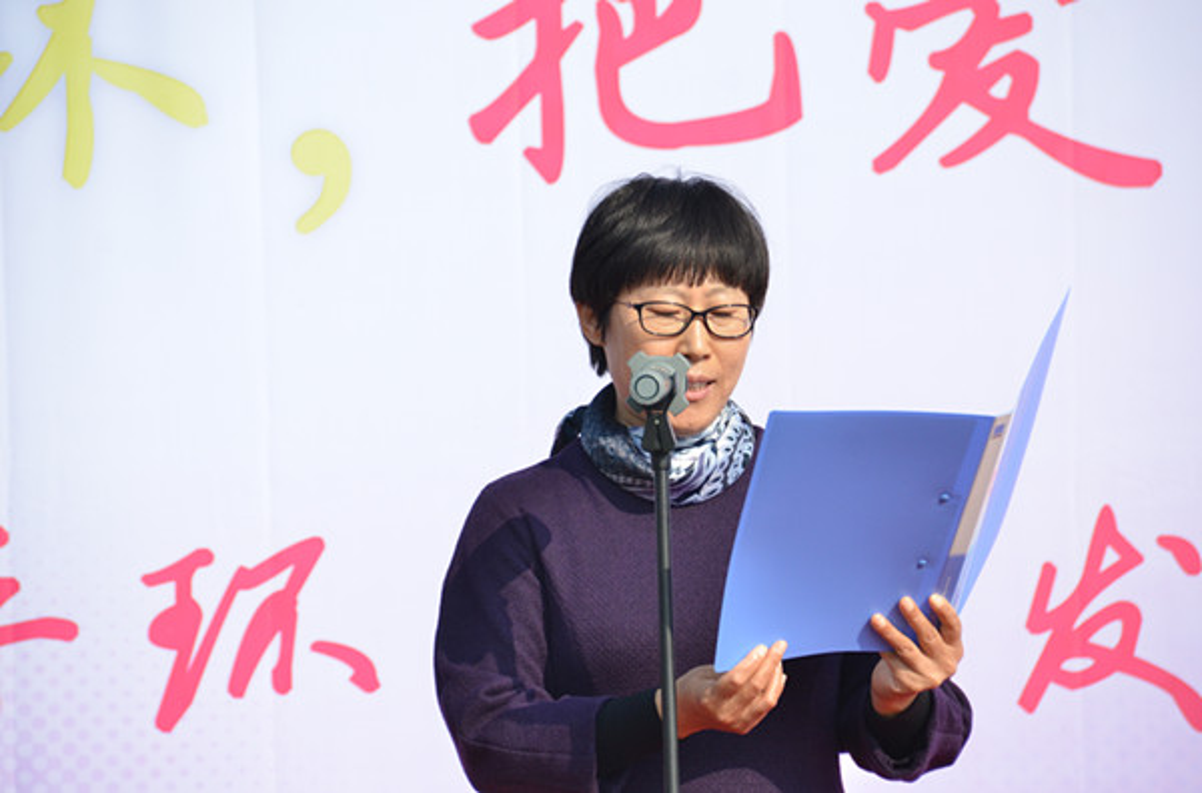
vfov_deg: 4.5
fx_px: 9985
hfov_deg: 6.9
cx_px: 601
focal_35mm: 300
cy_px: 396
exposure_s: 1/2500
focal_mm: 200
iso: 800
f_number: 6.3
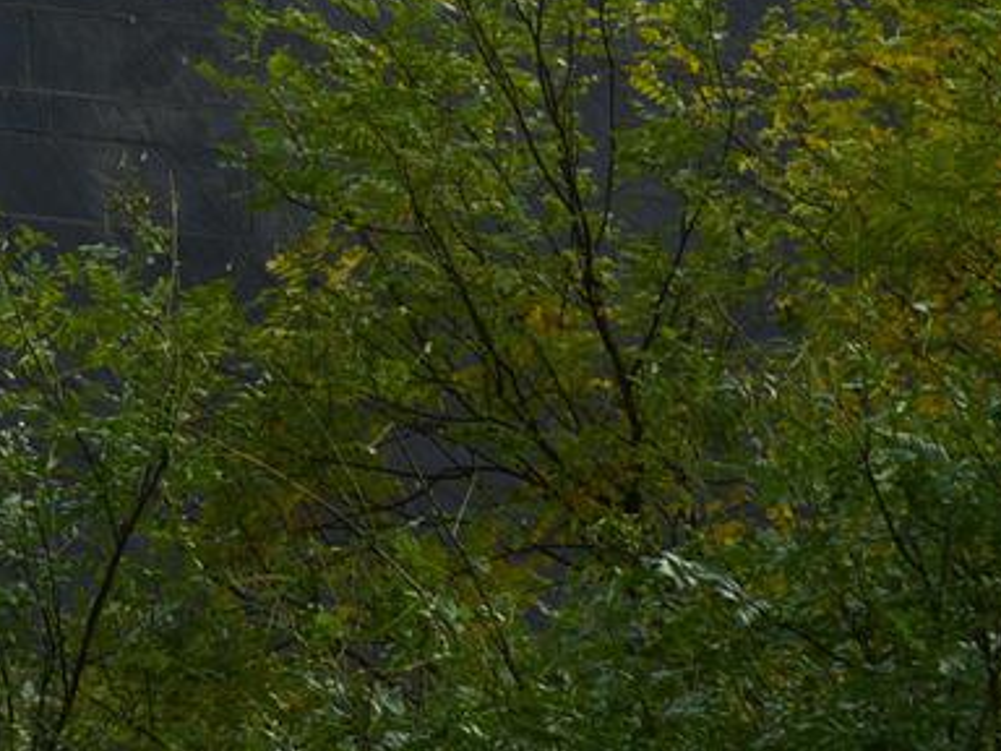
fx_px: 15586
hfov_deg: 3.7
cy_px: -760
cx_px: -756
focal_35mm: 539
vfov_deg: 2.7
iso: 200
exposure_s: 1/125
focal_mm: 105
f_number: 8
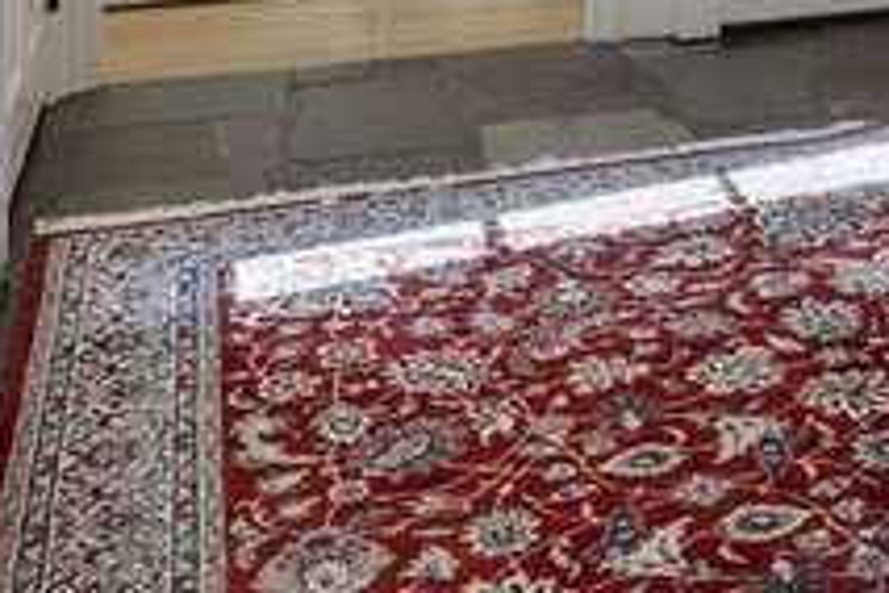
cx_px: 964
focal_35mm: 72
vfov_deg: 15.7
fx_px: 1778
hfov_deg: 26.1
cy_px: -520
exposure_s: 1/3
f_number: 8
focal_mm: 10
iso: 320
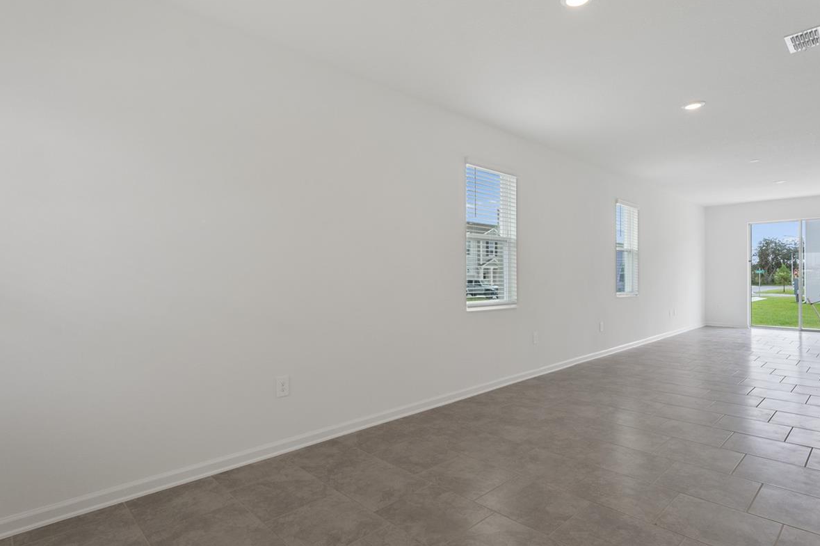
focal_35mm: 19
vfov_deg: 64.5
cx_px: 422
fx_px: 433
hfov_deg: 86.9
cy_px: 278
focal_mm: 14
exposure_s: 1/80
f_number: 8
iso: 320
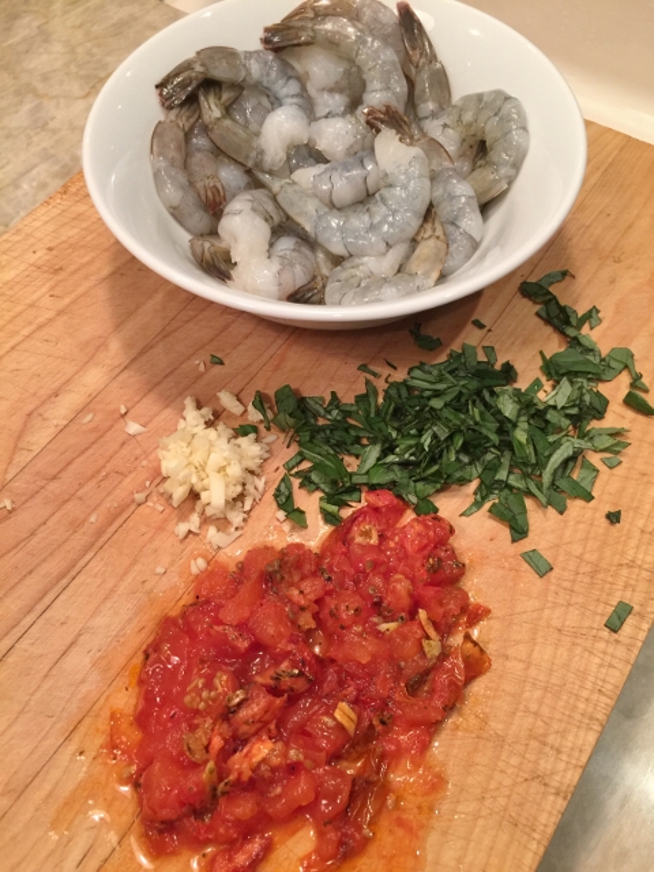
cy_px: 436
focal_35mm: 29
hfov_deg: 48.2
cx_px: 327
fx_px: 731
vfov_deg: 61.7
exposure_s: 1/15
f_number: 2.2
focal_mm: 4.15
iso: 64
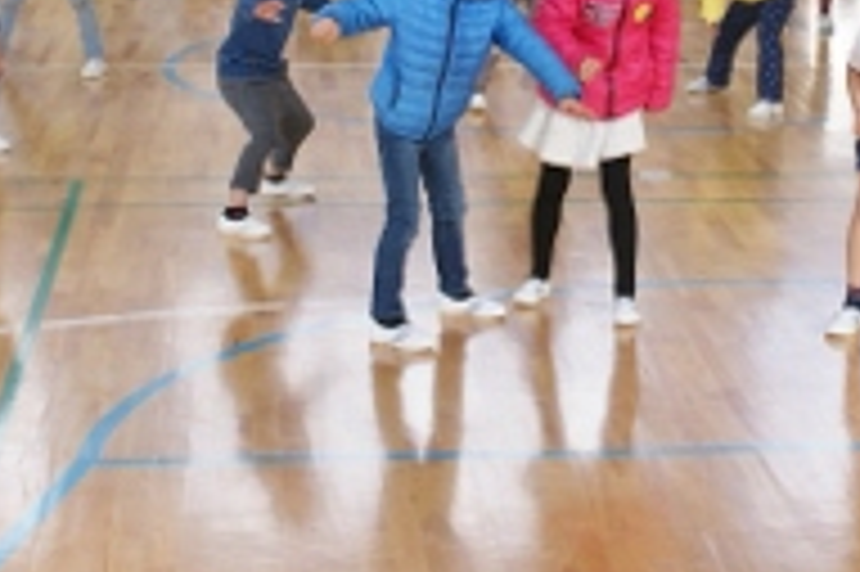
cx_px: 639
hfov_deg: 19.2
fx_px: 2530
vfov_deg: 12.7
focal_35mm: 106
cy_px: -63
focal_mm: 30
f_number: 5
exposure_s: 1/60
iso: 100
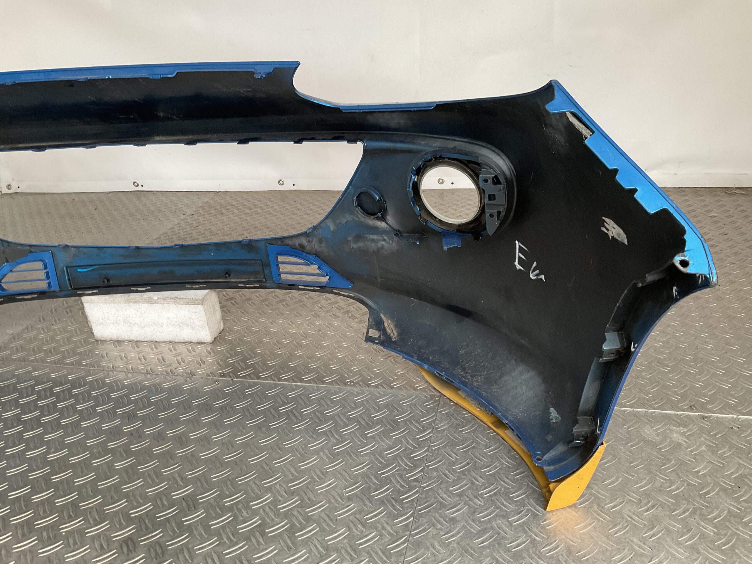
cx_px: 376
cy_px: 282
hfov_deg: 61.7
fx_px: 630
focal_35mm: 29
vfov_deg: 48.2
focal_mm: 3
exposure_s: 1/50
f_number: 1.8
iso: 64
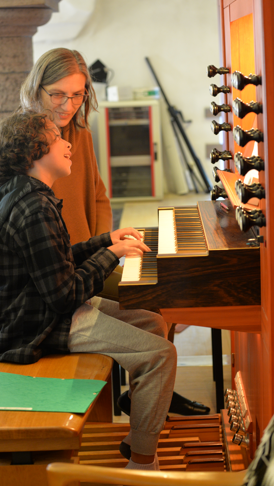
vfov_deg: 28.6
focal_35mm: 74
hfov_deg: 16.3
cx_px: 111
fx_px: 956
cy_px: 242
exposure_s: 1/15
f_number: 4
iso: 1600
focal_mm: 70
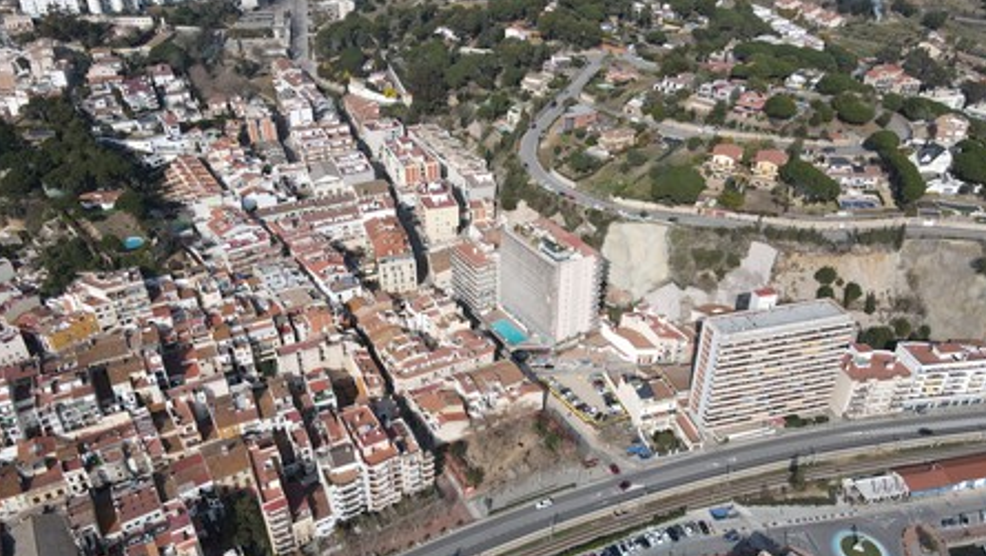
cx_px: 499
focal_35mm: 27
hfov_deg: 69.8
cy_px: 325
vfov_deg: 42.8
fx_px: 706
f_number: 2.8
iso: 100
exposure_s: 1/800
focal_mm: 4.5
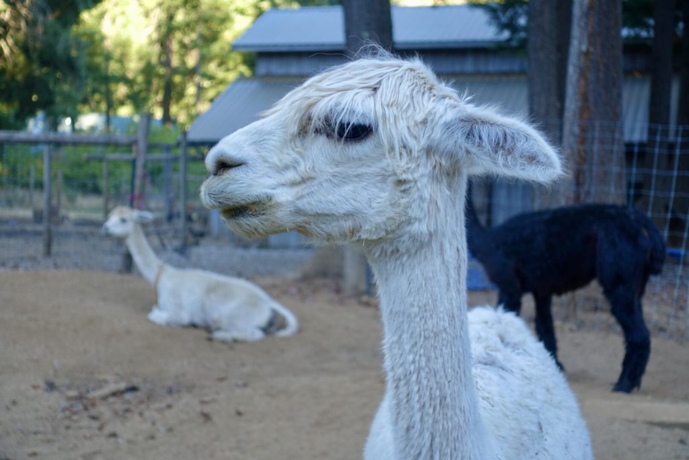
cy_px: 230
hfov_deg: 30.1
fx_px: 1283
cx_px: 344
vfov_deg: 20.3
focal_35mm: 67
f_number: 2.8
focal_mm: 24.64
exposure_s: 1/80
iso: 125
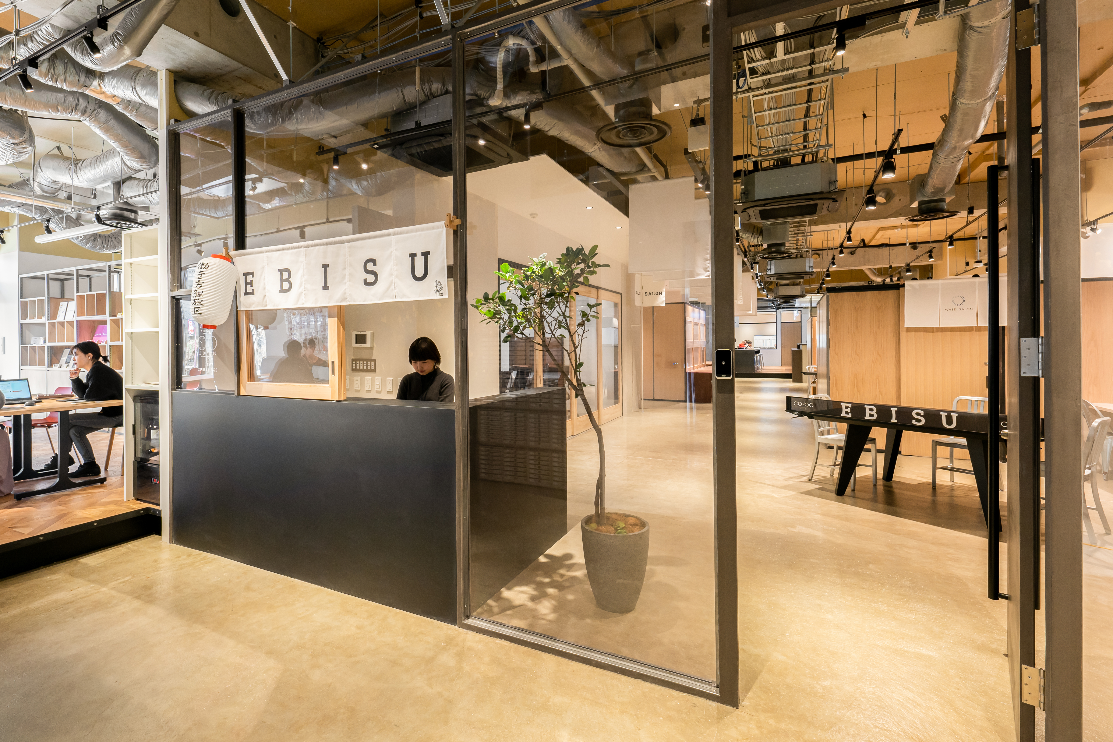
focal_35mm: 16
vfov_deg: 73.6
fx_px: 495
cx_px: 519
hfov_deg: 96.6
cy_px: 343
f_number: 8
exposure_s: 1/10
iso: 400
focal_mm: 14
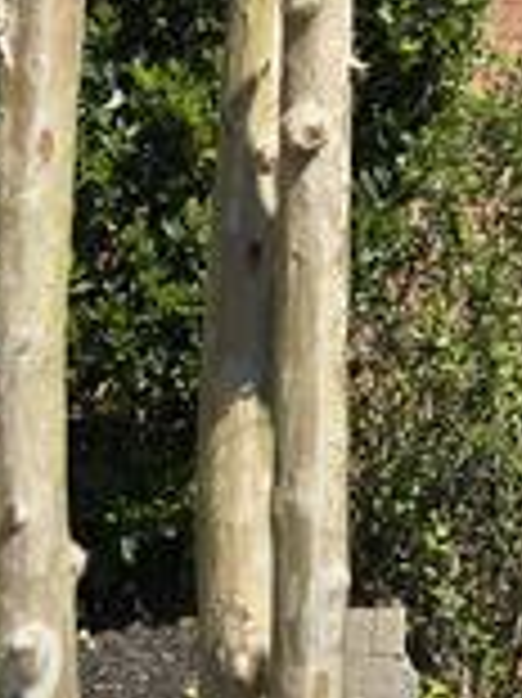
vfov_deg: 15.0
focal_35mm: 104
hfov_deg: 13.4
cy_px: -748
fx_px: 2094
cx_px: 790
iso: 12
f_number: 1.7
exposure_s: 1/788
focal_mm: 6.3
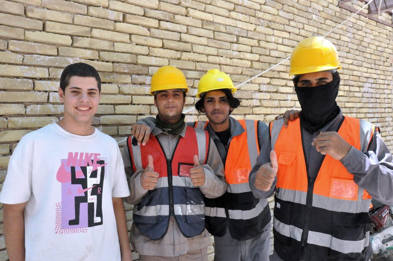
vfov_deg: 39.9
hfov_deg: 57.3
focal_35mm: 33
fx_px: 360
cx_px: 196
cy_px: 130
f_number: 13
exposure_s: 1/640
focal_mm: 22
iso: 3200
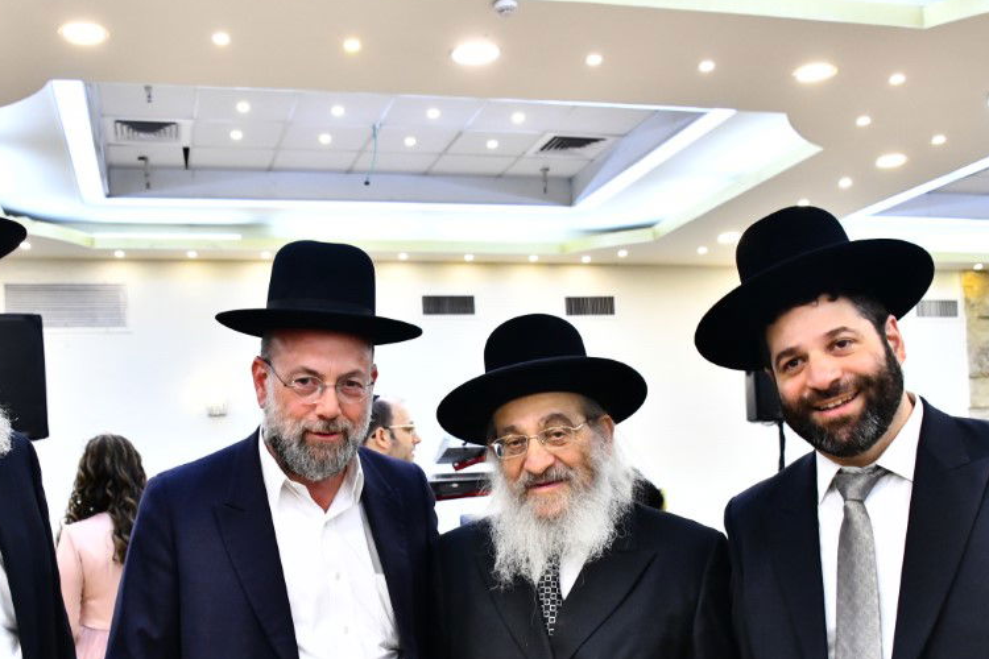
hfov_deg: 45.4
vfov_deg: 30.7
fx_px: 1181
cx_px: 443
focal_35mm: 43
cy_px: 488
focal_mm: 28
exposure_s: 1/100
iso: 3200
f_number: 5.6
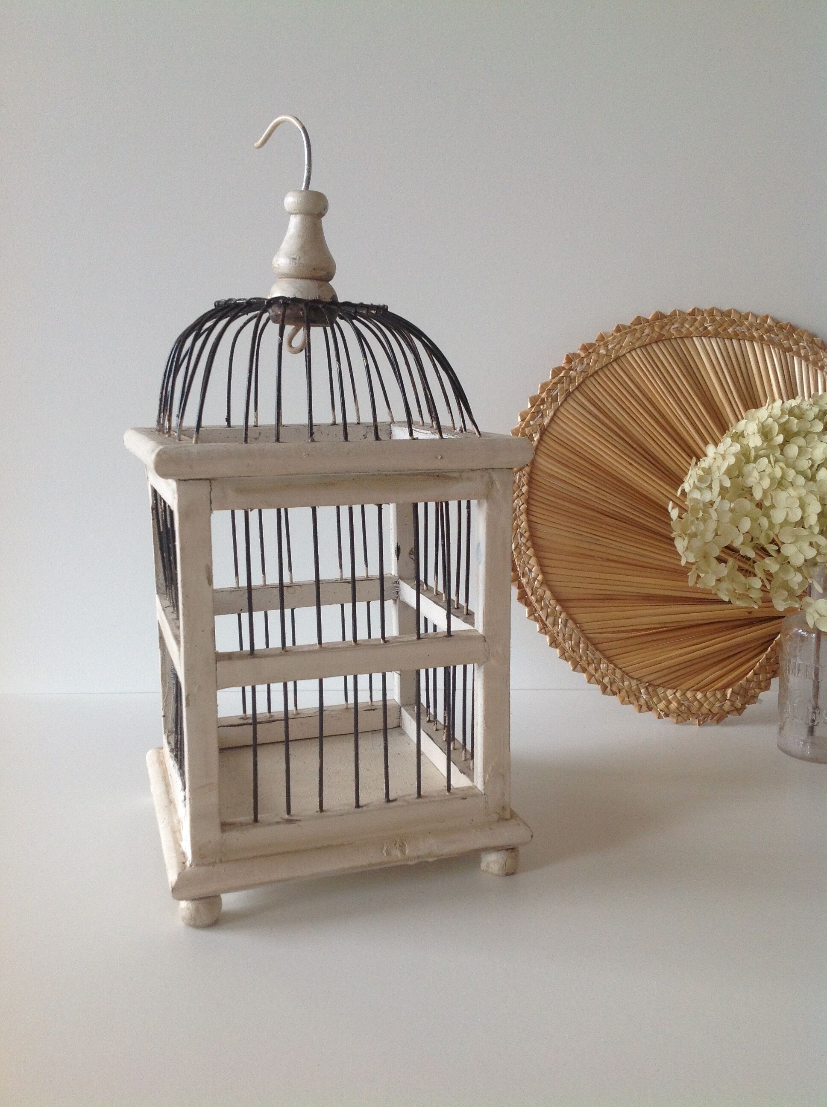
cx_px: 414
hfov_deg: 40.6
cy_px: 554
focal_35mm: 35
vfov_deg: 52.7
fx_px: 1118
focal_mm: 4.28
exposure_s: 1/100
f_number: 2.4
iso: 100
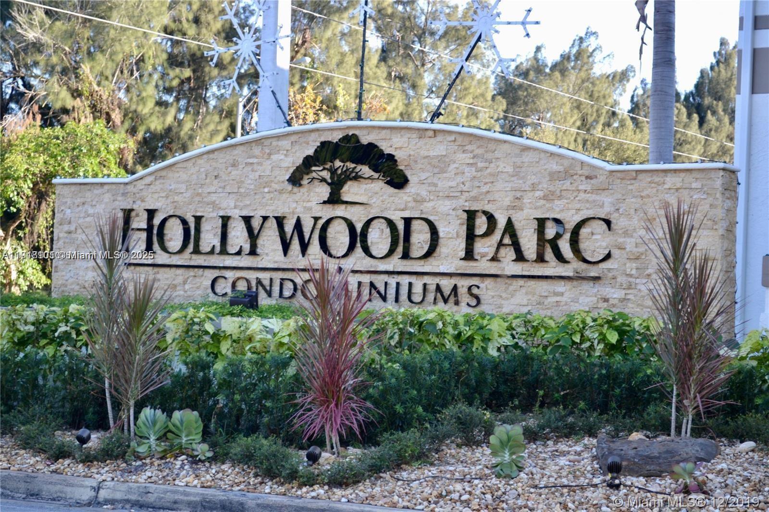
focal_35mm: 72
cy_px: 256
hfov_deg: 28.1
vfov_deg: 18.9
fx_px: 1538
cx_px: 384
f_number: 5.6
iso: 250
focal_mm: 48
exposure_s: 1/125
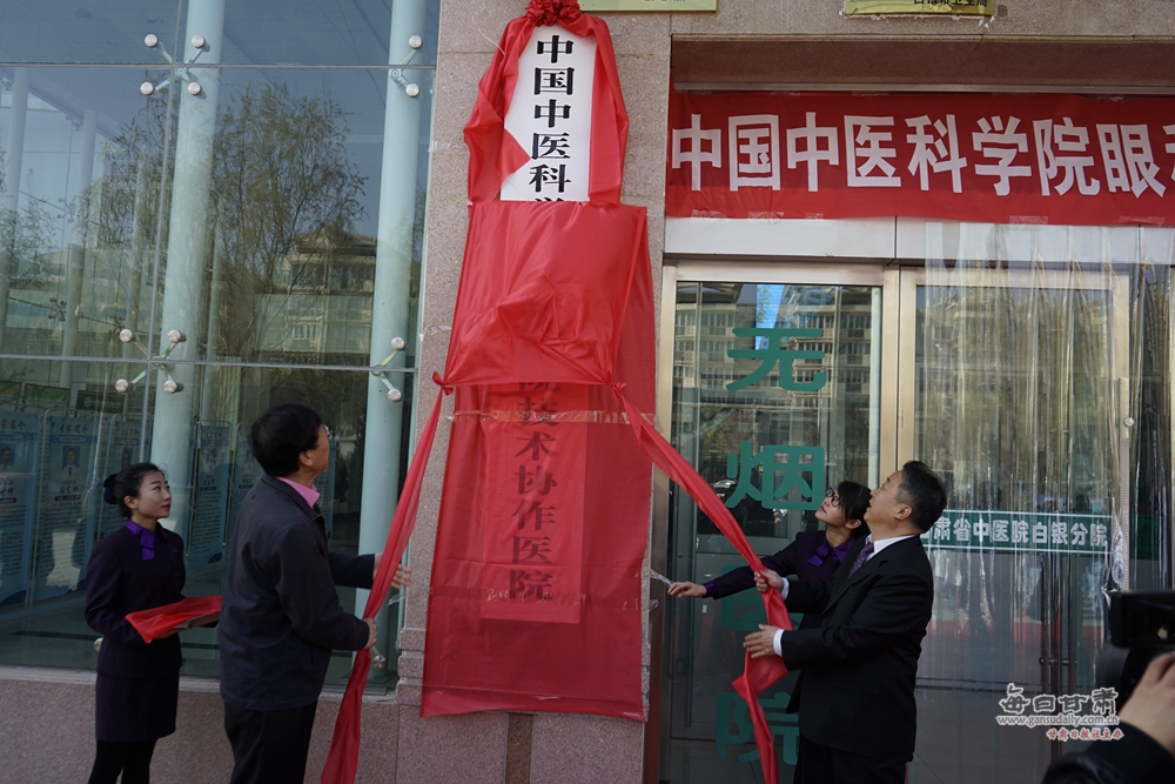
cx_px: 588
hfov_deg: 65.5
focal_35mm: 28
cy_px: 392
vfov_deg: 46.4
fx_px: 914
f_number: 4.5
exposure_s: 1/160
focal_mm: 28
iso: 100
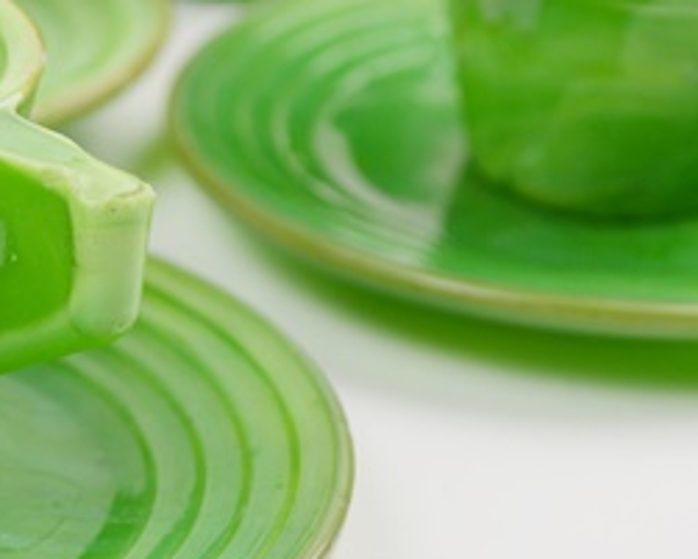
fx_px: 2501
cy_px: 245
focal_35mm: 121
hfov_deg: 15.4
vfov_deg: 12.8
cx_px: -103
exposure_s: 1/160
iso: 200
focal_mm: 36
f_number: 6.3
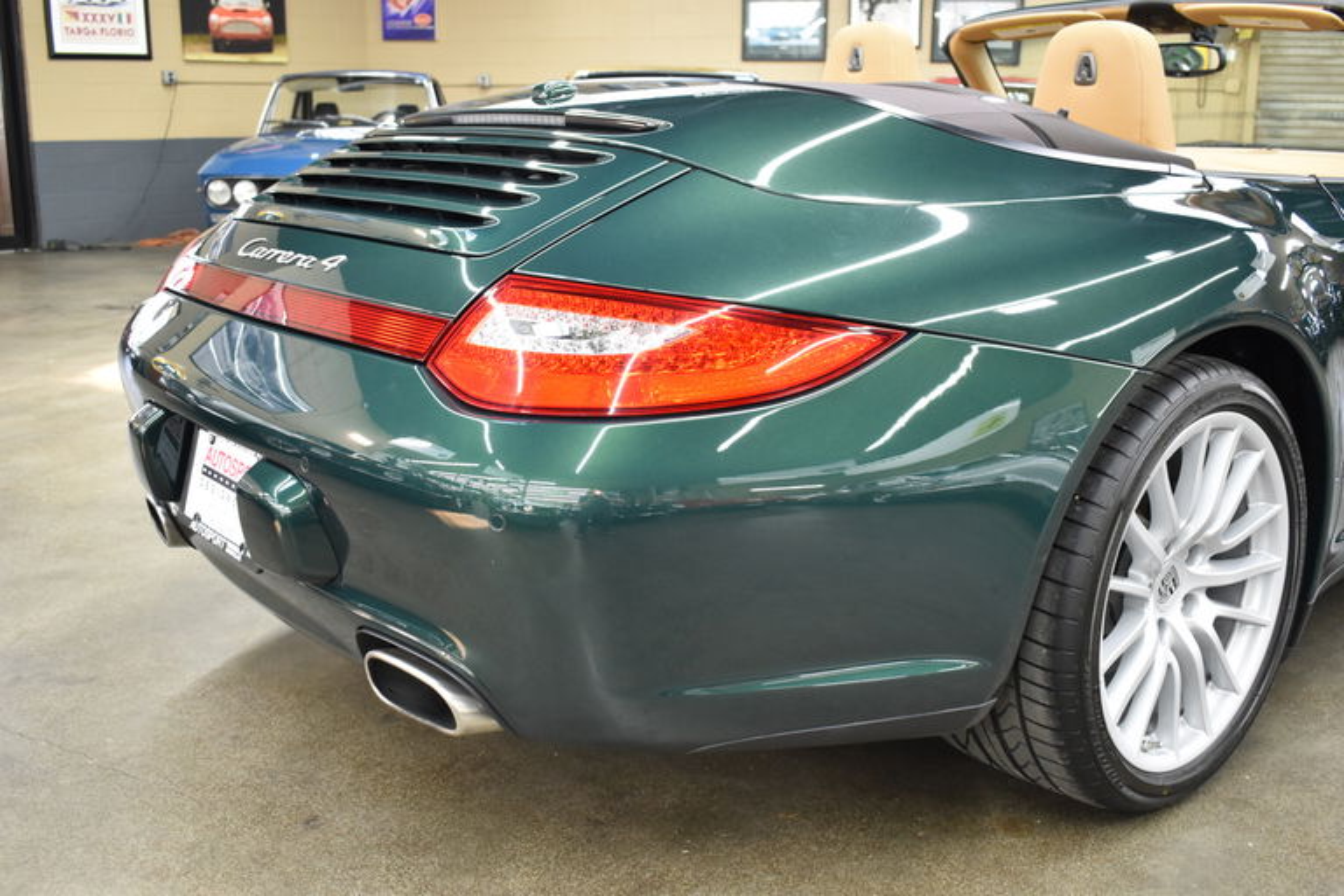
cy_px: 448
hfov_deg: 53.1
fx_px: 1344
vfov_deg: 36.9
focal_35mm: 36
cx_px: 672
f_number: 3.8
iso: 1400
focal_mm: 24
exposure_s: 1/40
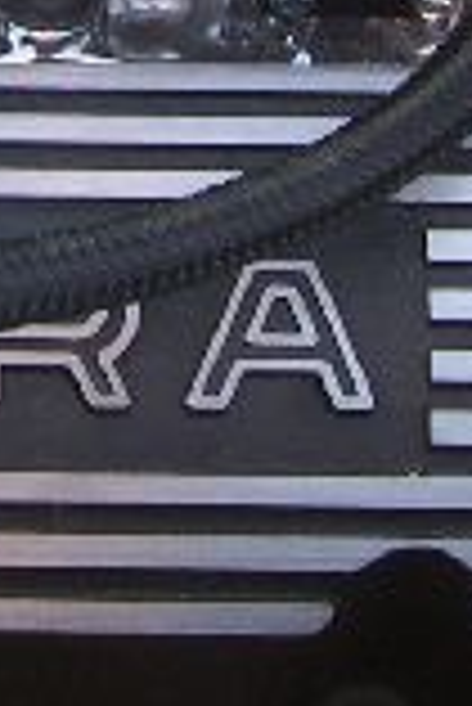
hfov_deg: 6.7
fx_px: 3944
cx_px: -432
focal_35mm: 201
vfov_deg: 9.8
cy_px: -427
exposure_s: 1/124
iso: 100
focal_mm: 8
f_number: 2.8
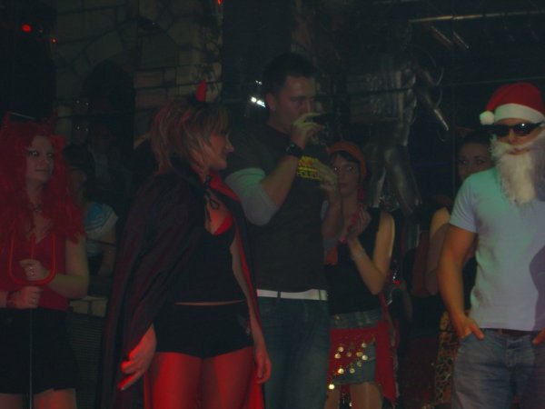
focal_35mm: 95
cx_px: 272
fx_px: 1496
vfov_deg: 15.6
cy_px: 204
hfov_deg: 20.7
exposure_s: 1/60
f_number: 4.8
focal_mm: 19.7
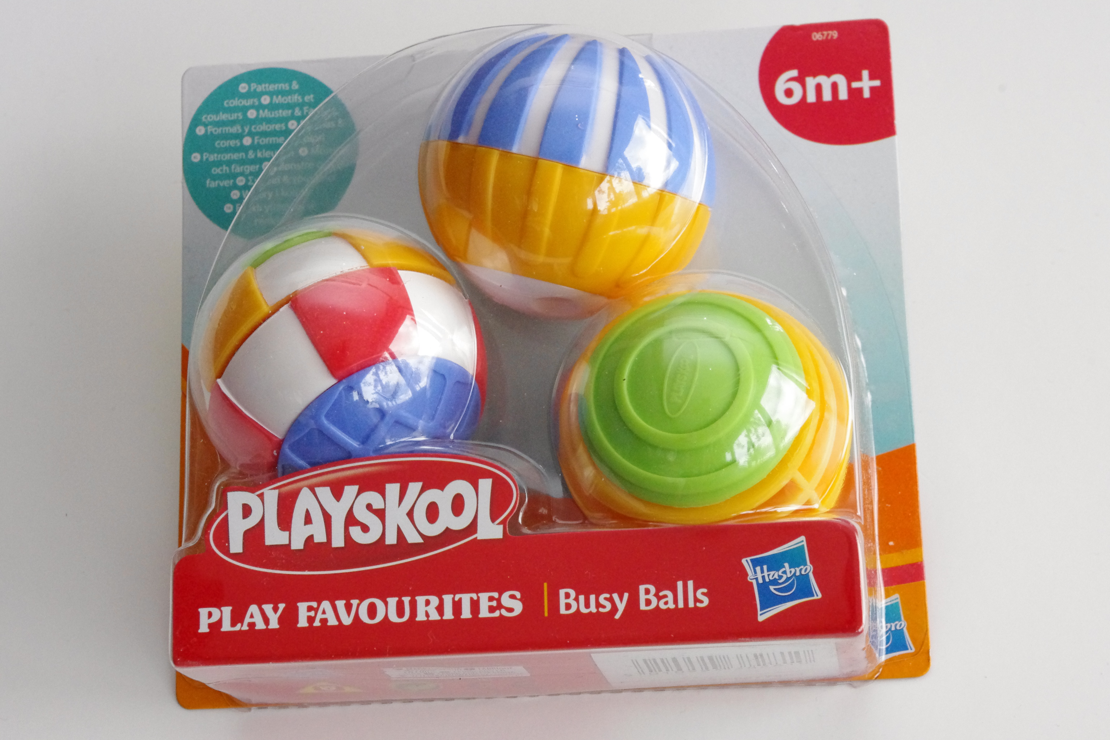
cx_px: 555
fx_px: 2528
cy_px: 370
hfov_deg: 24.8
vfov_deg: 16.7
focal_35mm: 82
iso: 3200
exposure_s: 1/180
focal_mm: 55
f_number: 14
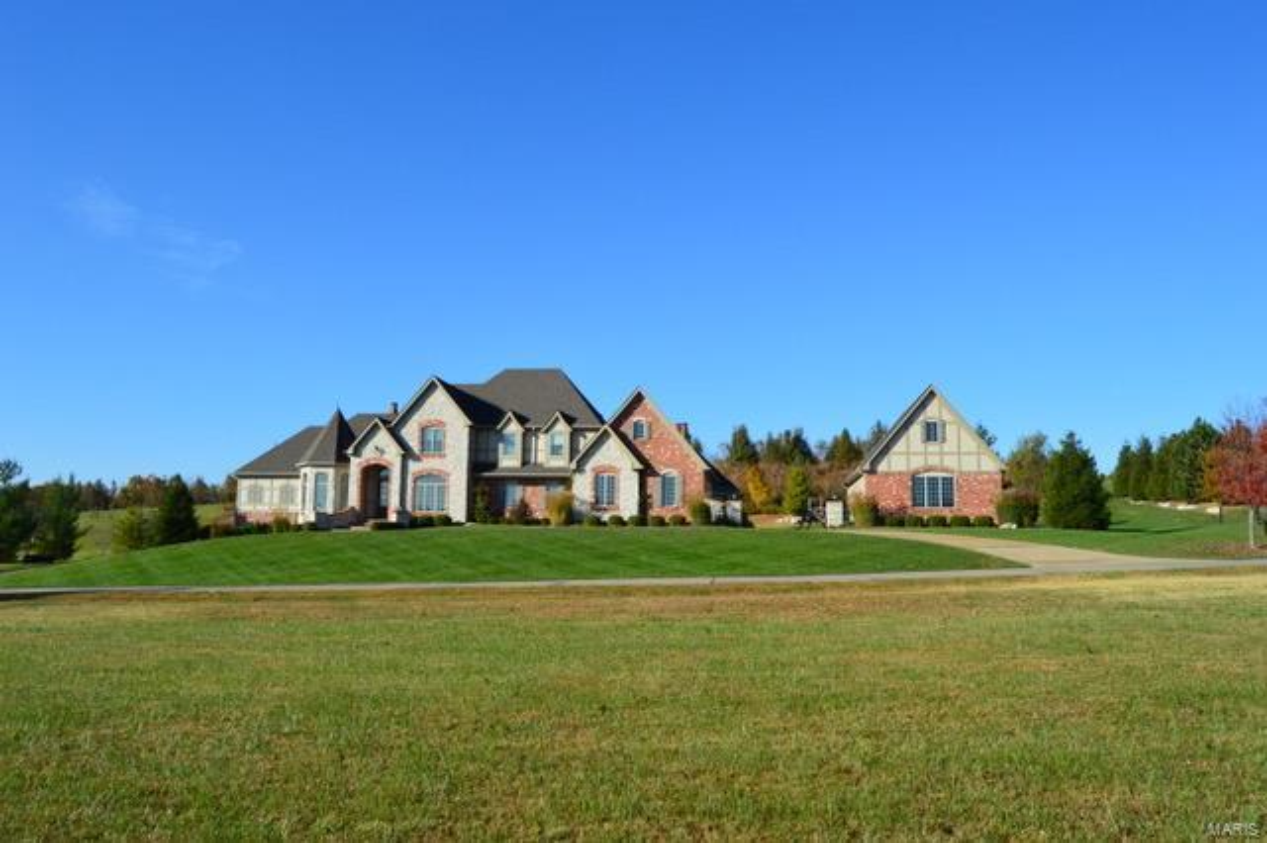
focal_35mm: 27
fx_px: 950
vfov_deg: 47.9
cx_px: 634
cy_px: 422
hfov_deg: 67.4
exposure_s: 1/500
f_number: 11
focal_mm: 18
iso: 400
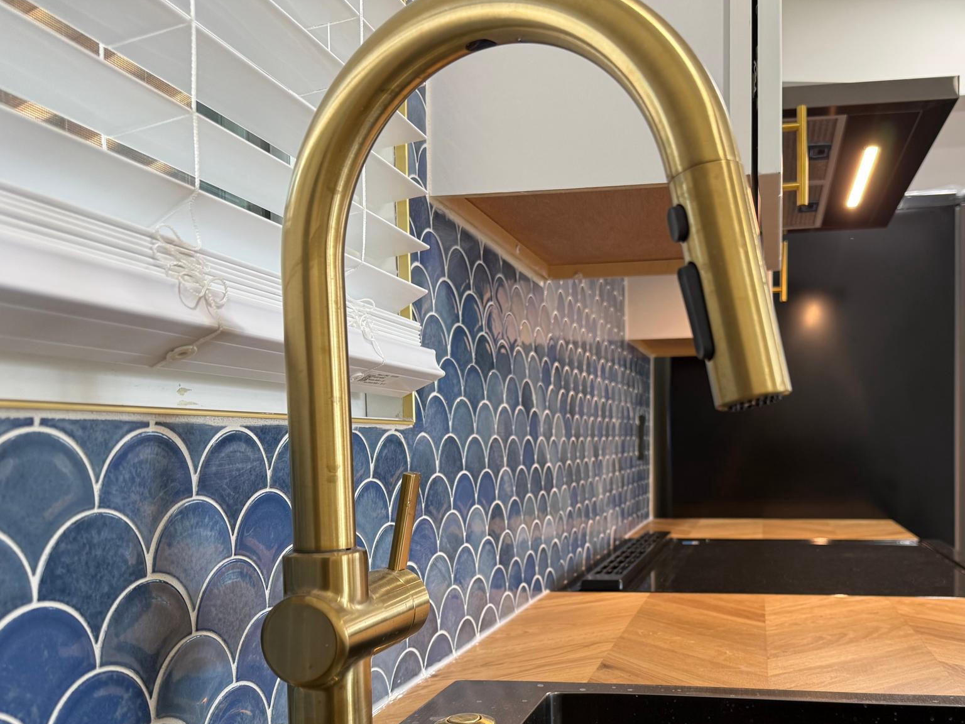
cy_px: 476
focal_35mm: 32
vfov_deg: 43.6
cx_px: 603
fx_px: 892
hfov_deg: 56.1
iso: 160
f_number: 1.78
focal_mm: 6.76
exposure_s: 1/60
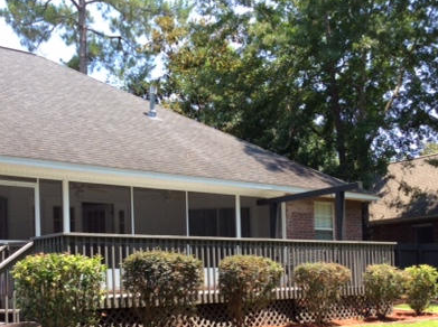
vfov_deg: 26.5
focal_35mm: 54
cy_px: 253
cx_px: 196
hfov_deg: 35.6
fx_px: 682
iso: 32
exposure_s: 1/403
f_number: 2.4
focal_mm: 3.3
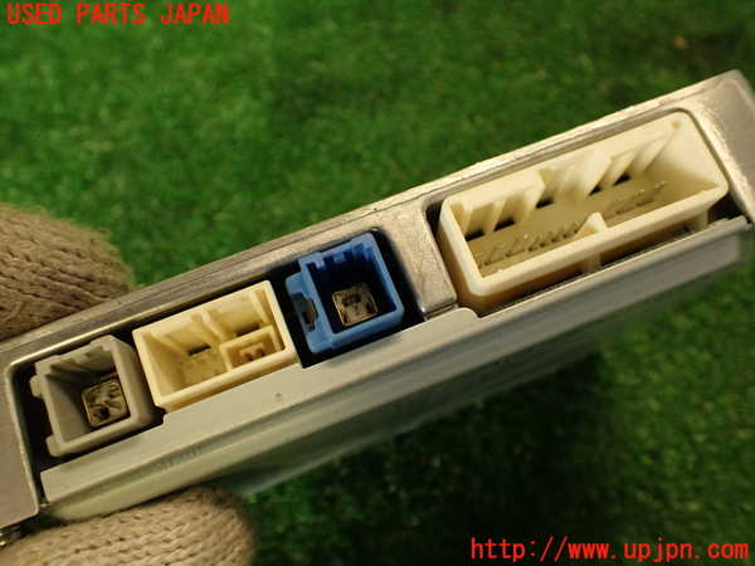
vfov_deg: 44.2
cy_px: 283
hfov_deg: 56.8
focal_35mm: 32
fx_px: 698
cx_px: 378
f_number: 2.4
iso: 200
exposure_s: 1/50
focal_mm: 5.79
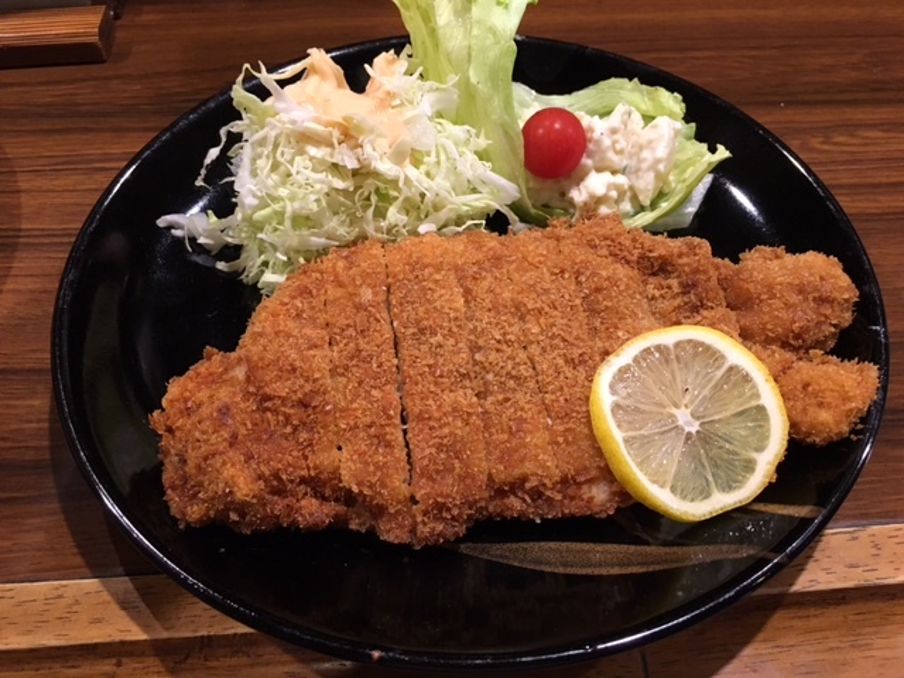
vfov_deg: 48.2
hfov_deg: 61.7
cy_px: 339
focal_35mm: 29
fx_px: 757
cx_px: 452
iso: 160
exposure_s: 1/30
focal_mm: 4.15
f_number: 2.2
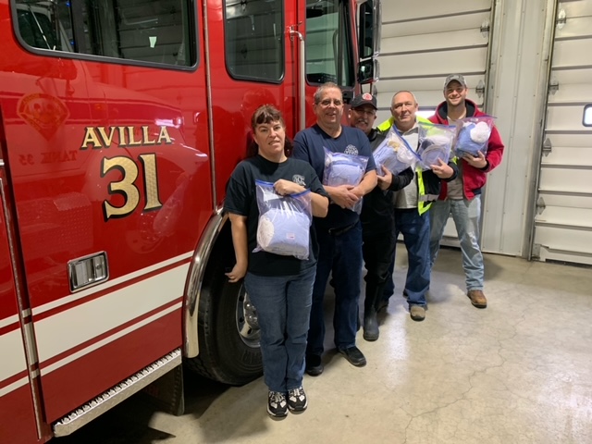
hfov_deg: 67.3
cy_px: 222
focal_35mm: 26
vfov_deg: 53.1
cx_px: 296
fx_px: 445
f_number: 1.8
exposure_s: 1/60
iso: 200
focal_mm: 4.25
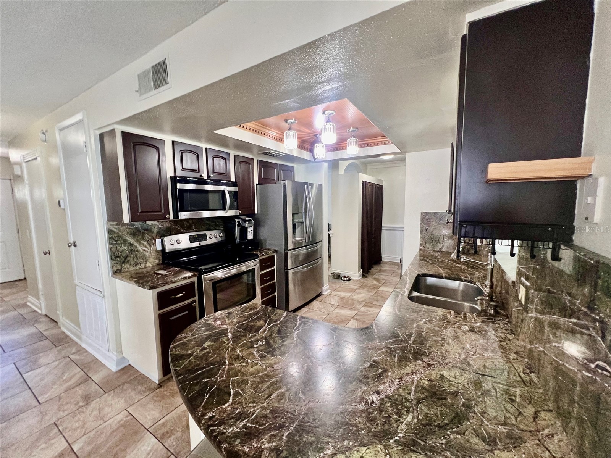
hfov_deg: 106.2
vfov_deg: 89.9
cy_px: 229
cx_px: 306
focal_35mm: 13
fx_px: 229
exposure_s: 1/60
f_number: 1.8
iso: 200
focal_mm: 1.57
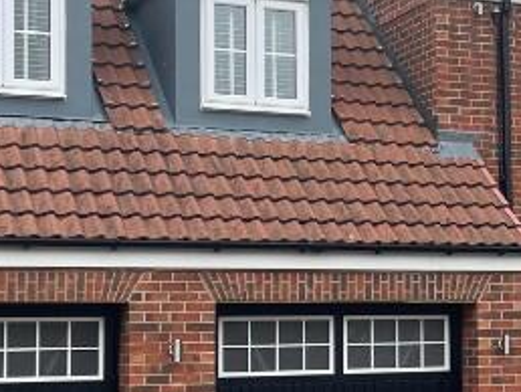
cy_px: 257
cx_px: 602
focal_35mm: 103
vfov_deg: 14.4
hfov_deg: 18.2
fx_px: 1552
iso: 32
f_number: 1.6
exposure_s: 1/749
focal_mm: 4.2
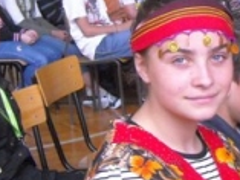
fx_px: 819
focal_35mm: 118
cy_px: 22
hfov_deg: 16.4
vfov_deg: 12.5
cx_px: 228
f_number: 2.8
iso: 383
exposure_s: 1/250
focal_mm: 5.7
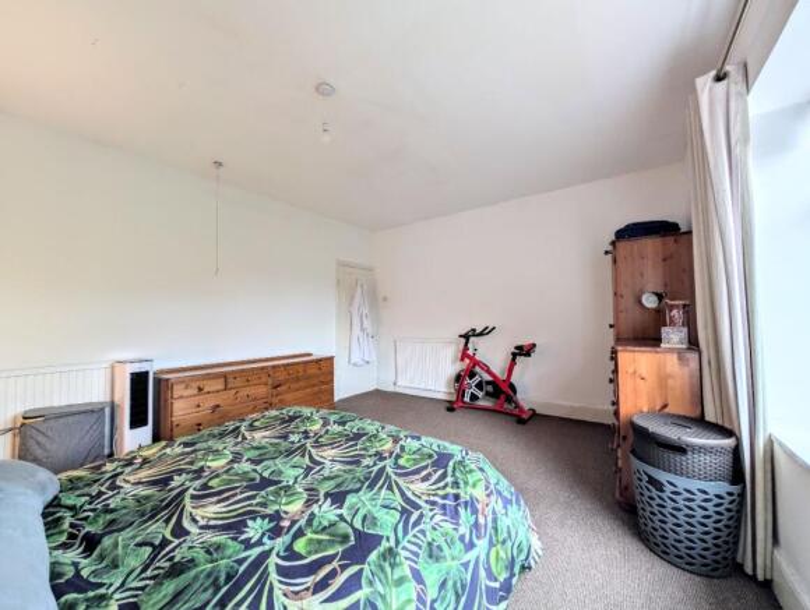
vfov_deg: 94.7
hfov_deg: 110.4
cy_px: 305
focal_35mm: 12
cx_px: 405
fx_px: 281
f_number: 1.7
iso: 62
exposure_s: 1/50
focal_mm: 2.02
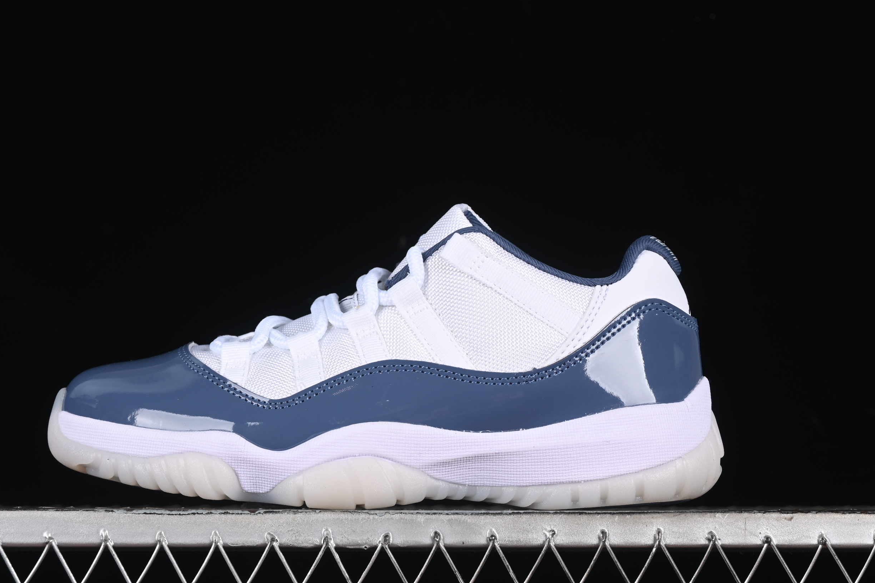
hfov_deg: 23.9
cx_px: 383
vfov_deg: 16.1
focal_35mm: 85
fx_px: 2066
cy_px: 306
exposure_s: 1/80
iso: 160
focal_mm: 50
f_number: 8
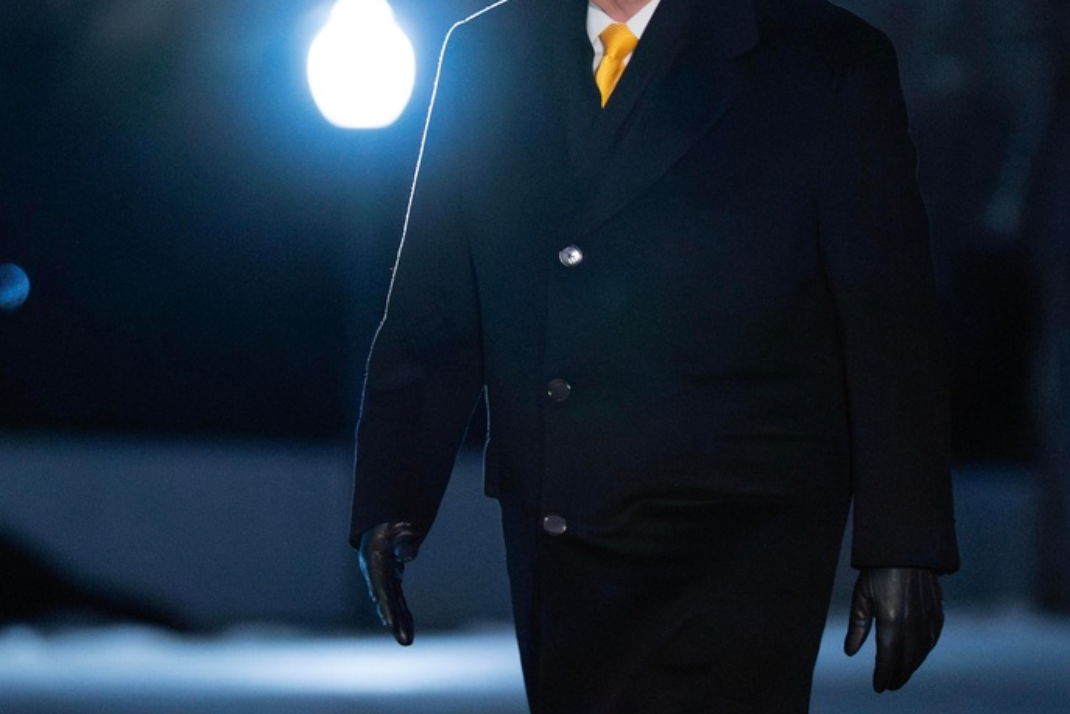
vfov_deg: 4.6
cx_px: 625
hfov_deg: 6.9
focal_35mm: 298
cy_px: 246
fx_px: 8857
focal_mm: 200
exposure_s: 1/200
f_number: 3.2
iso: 10000
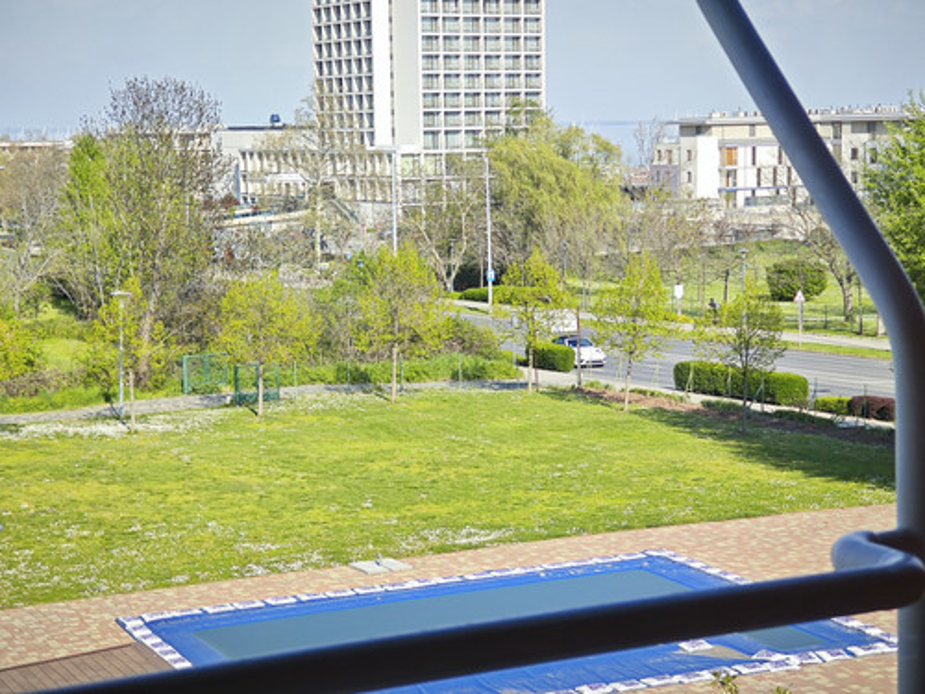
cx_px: 462
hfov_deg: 26.0
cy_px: 347
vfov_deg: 19.6
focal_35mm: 75
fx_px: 2004
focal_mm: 7.06
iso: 50
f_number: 2
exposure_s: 1/860
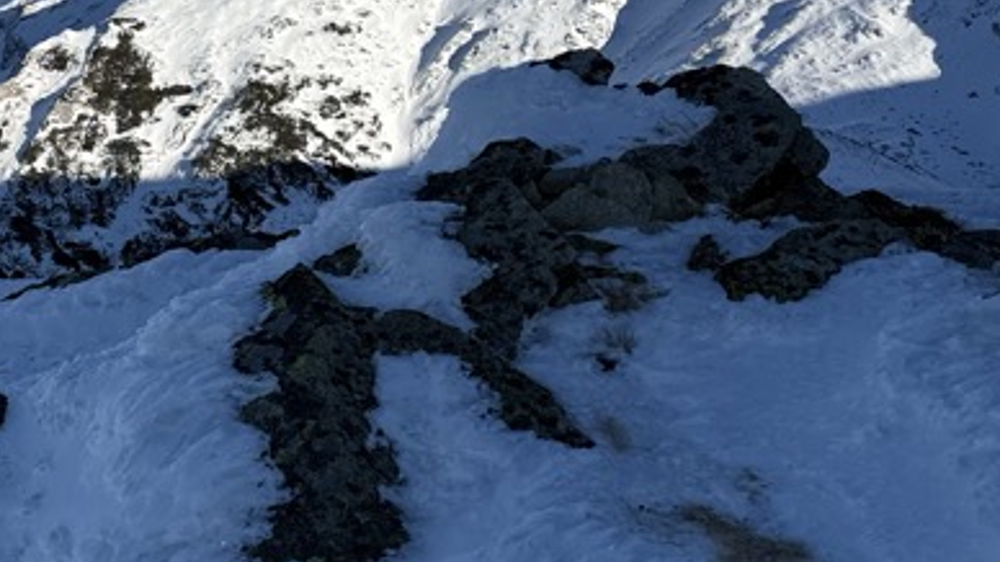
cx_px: -314
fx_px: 1829
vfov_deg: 17.5
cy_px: 278
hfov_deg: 25.9
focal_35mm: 69
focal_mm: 6.76
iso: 80
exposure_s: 1/5714
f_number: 1.78
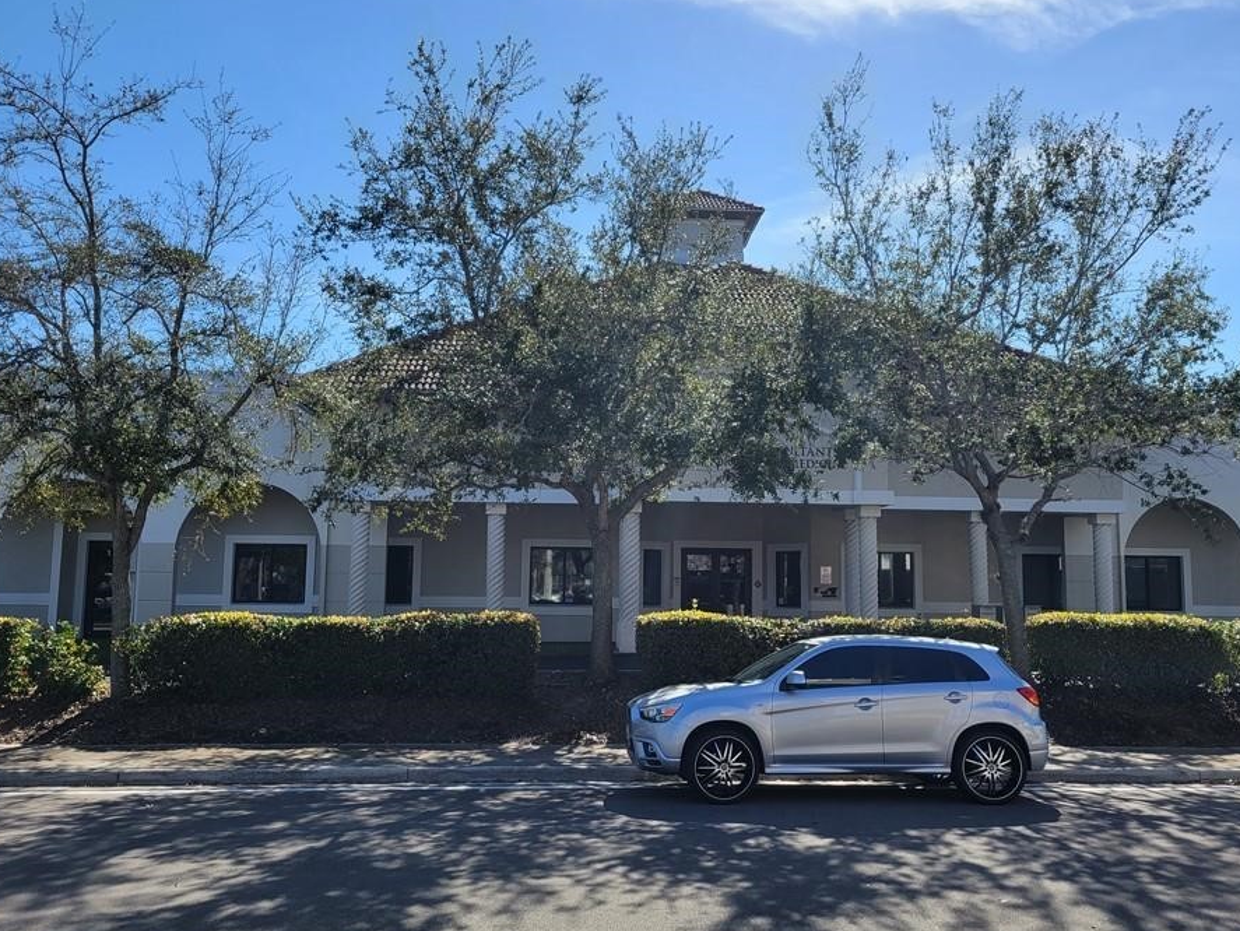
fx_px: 1075
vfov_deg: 46.8
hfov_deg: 59.8
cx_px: 675
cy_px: 474
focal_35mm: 30
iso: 40
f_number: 1.8
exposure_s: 1/2198
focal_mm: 5.4
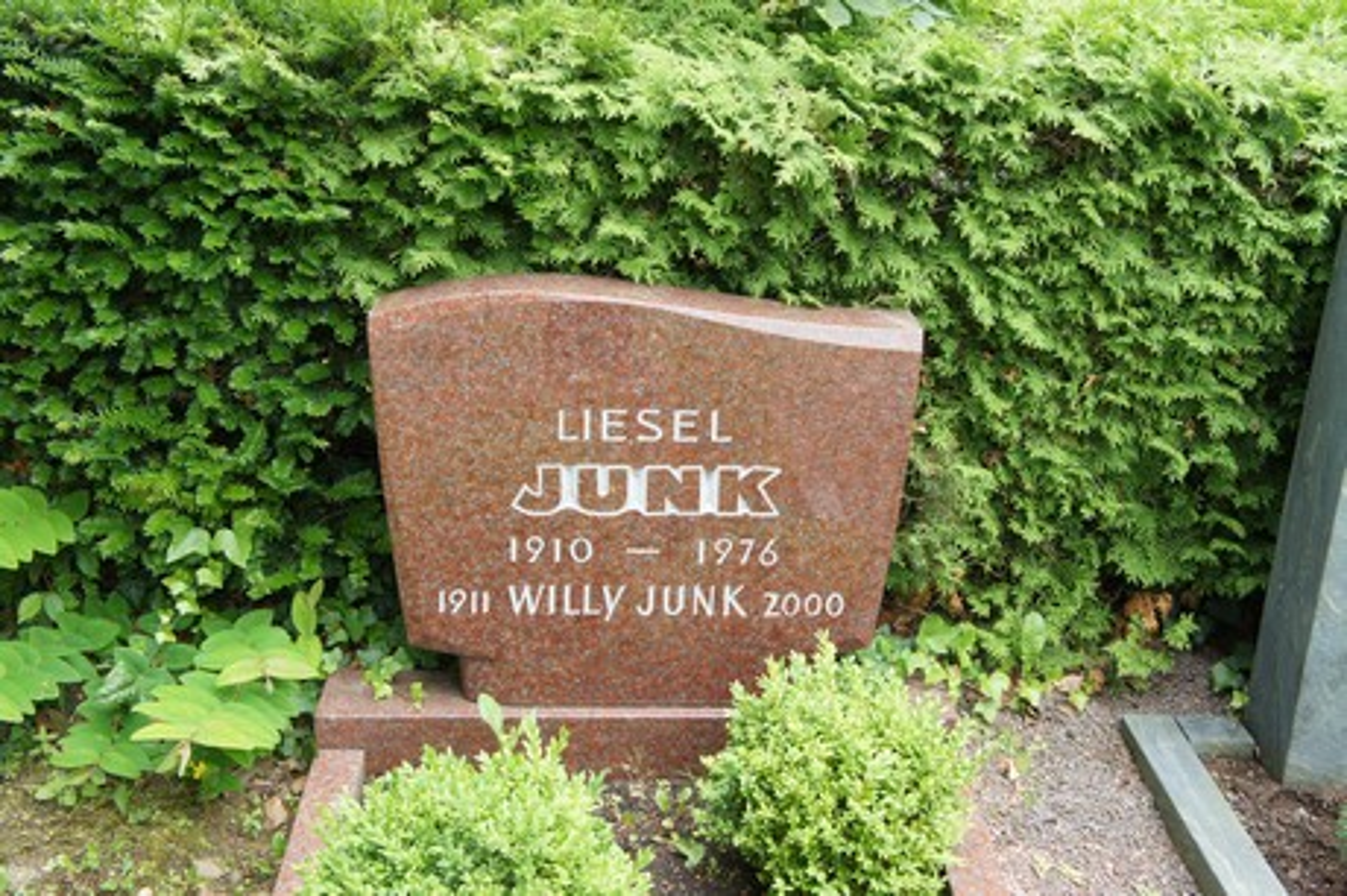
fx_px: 1626
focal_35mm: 44
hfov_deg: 45.0
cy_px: 448
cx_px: 674
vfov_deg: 30.8
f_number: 5
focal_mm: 29
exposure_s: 1/250
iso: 800
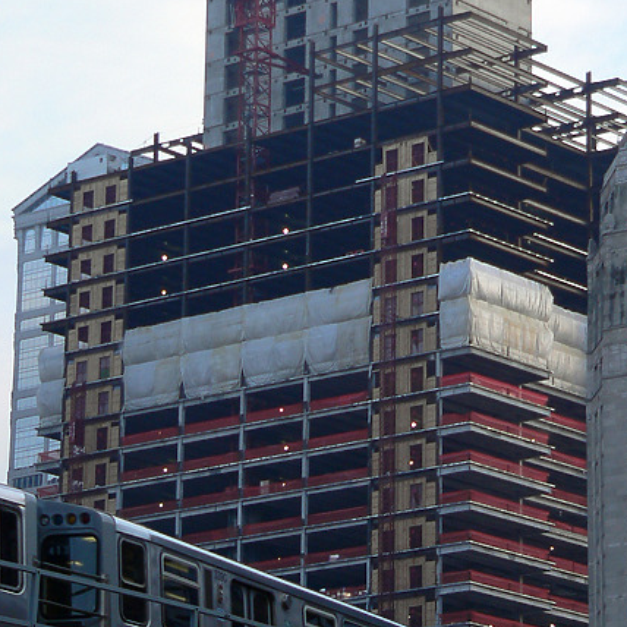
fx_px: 3197
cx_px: 426
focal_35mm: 156
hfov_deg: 11.2
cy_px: 188
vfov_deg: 11.2
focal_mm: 13.9
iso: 80
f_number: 2.8
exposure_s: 1/320
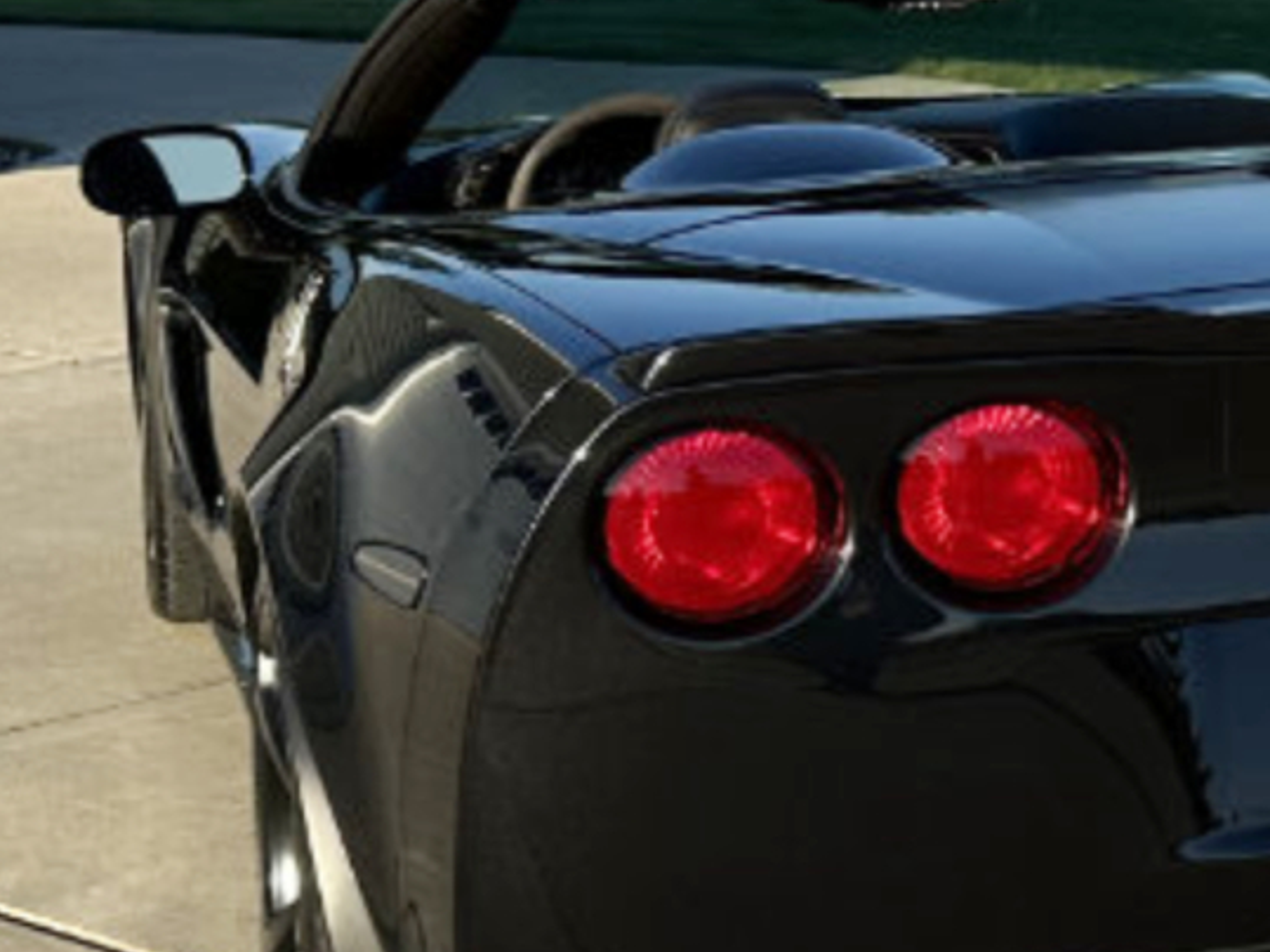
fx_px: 2091
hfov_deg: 31.1
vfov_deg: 25.6
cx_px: 1296
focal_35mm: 57
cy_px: 381
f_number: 1.8
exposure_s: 1/2591
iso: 80
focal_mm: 6.9
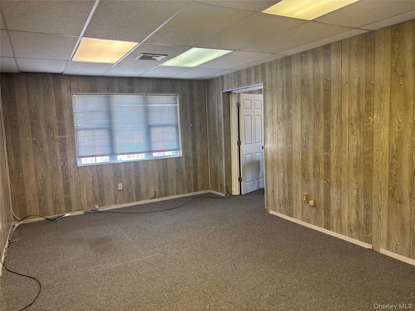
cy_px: 156
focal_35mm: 26
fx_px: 312
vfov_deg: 53.1
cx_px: 208
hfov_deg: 67.3
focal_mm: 5.96
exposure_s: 1/60
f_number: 1.6
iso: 100
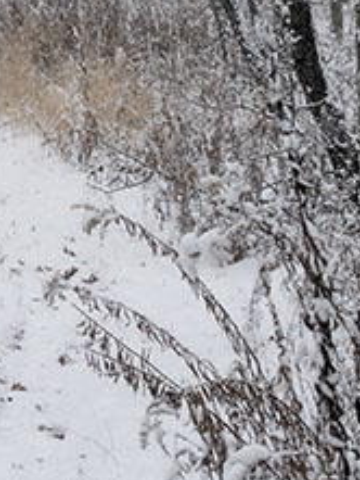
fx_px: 2895
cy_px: -365
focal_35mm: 209
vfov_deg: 9.1
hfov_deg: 7.0
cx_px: -259
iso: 2500
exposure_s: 1/320
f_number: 11
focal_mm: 48
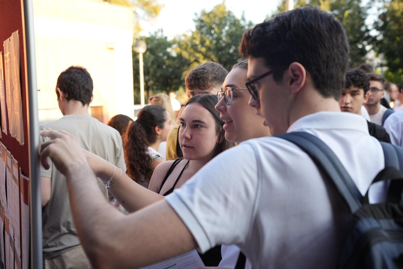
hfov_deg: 48.4
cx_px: 202
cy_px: 134
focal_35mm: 40
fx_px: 448
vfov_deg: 33.4
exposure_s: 1/250
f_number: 3.5
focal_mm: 40
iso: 320
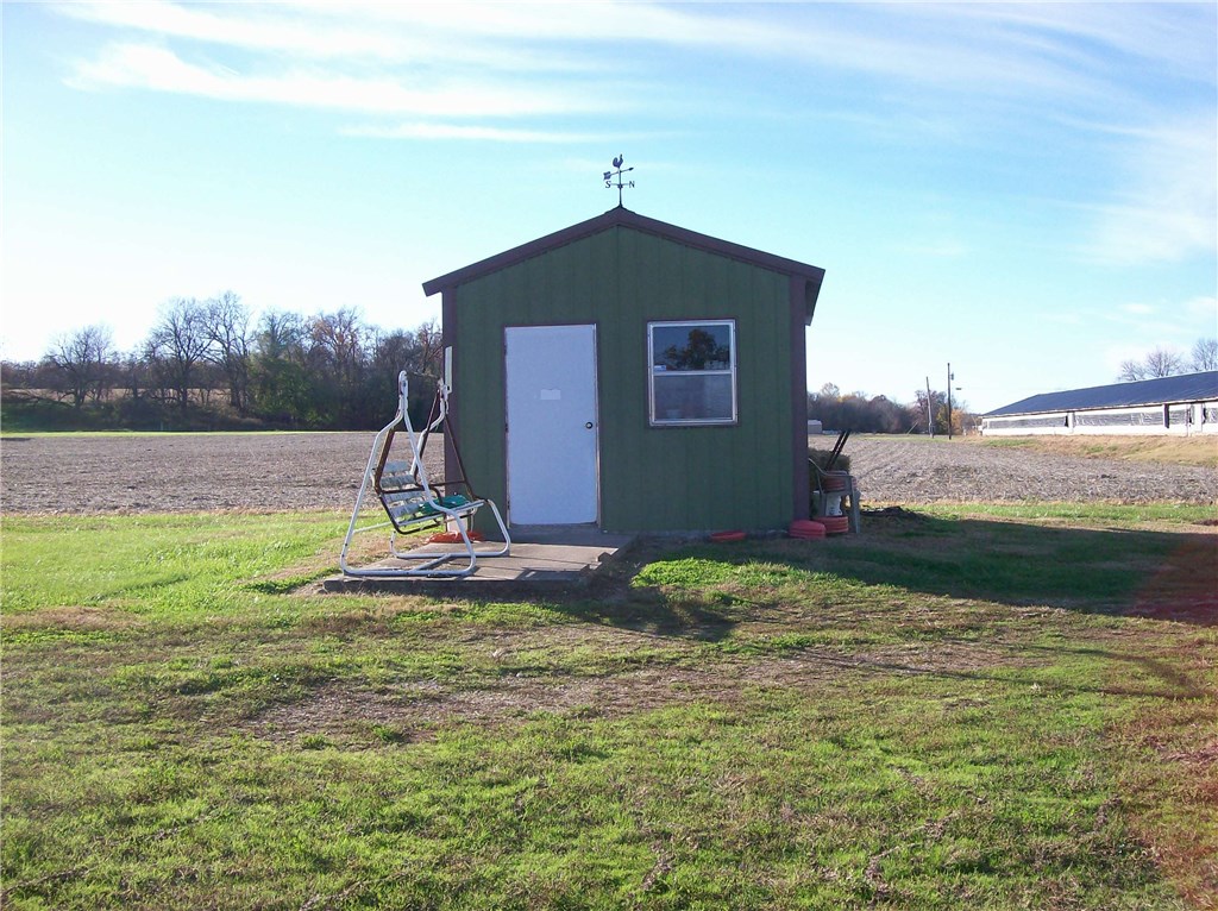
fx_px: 1266
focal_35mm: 36
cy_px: 456
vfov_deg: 39.6
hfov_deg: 51.4
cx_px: 609
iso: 80
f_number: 4.8
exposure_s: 1/289
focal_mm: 6
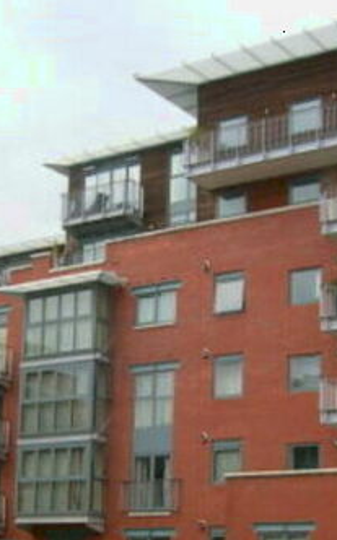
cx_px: 171
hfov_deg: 17.1
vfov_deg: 26.8
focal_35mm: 76
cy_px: 397
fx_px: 1119
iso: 50
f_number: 4.9
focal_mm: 5.7
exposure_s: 1/148
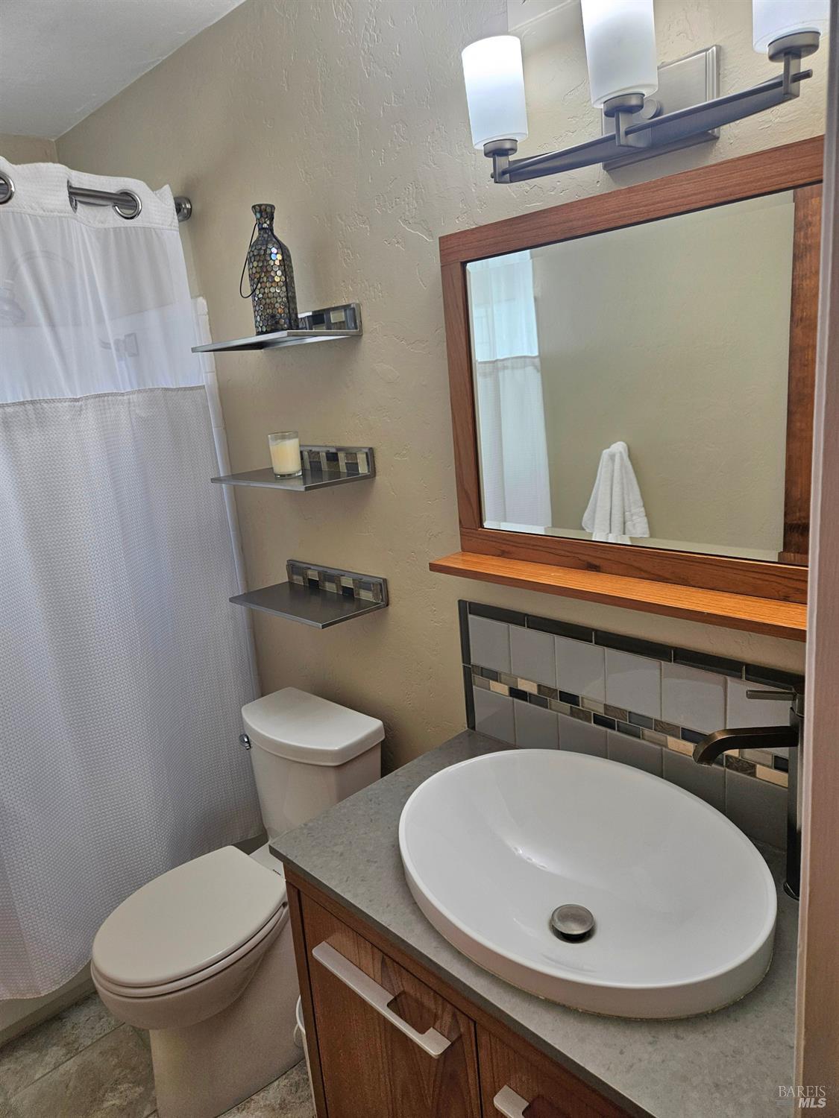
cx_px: 420
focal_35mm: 23
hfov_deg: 58.9
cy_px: 559
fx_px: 743
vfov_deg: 73.9
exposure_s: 1/120
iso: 64
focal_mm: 5.4
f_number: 1.8
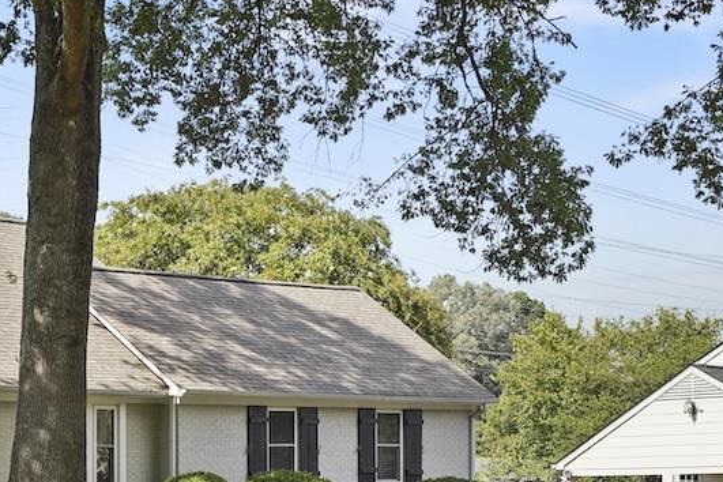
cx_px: 129
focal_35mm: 95
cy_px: 438
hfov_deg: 21.2
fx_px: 1908
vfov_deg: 14.3
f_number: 4
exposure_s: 1/125
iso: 100
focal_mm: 35
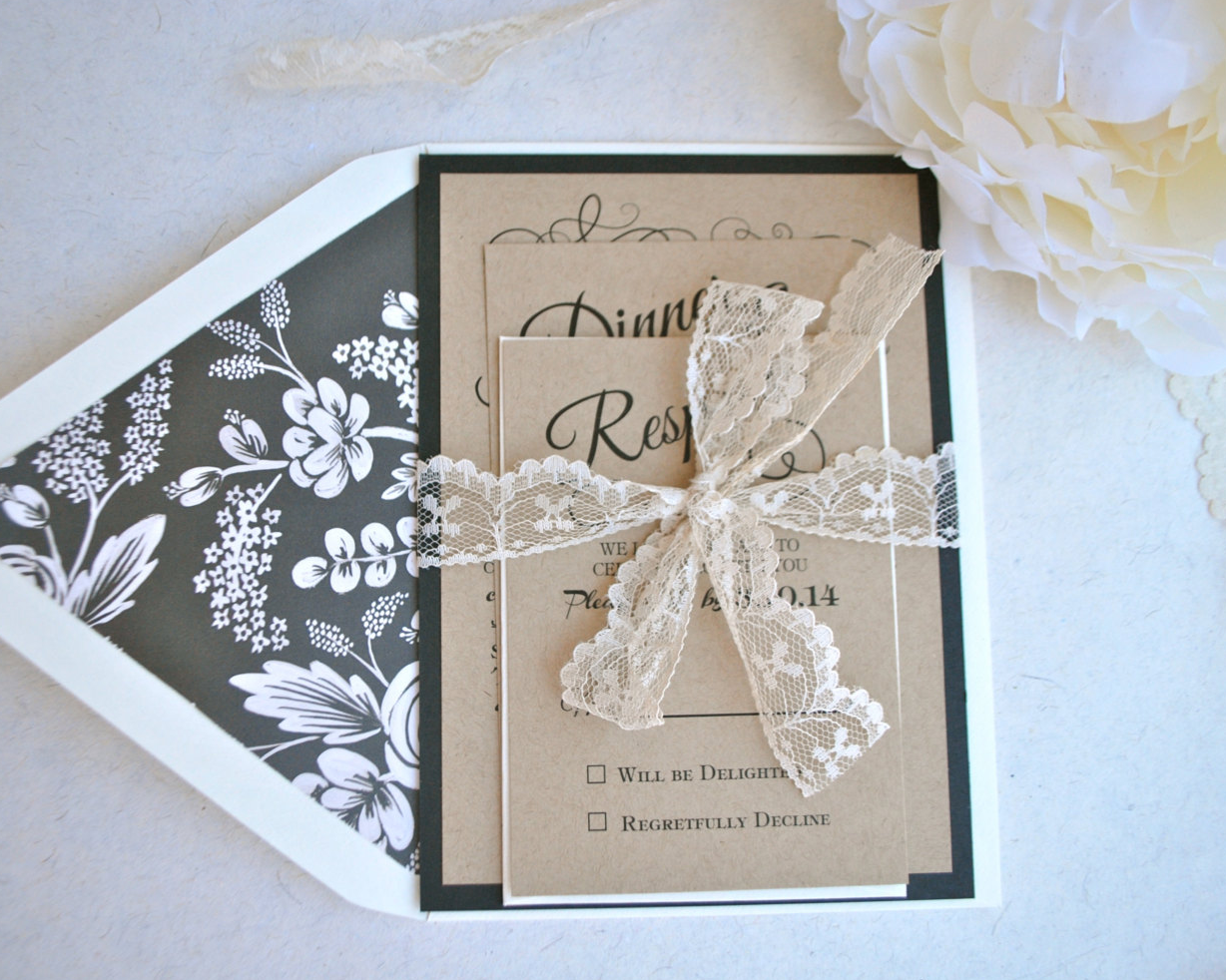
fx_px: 1125
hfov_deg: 57.1
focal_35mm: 31
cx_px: 567
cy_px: 496
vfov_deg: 47.1
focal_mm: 18
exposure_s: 1/400
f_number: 3.8
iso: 200
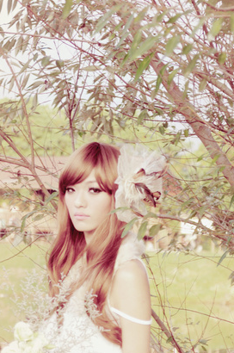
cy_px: 194
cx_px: 171
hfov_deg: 15.3
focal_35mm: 89
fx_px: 871
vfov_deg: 22.9
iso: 200
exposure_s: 1/100
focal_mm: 38
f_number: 3.8
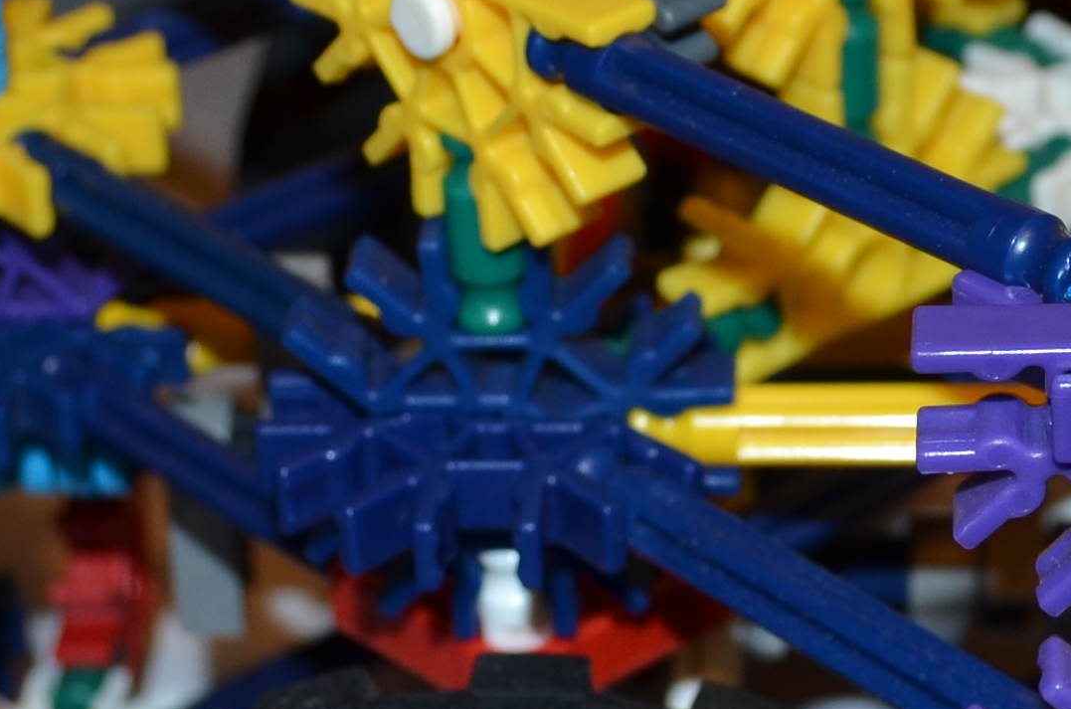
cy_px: 150
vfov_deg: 9.0
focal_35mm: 151
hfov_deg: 13.2
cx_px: 1302
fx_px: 4482
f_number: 5.6
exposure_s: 1/30
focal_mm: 22
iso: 200
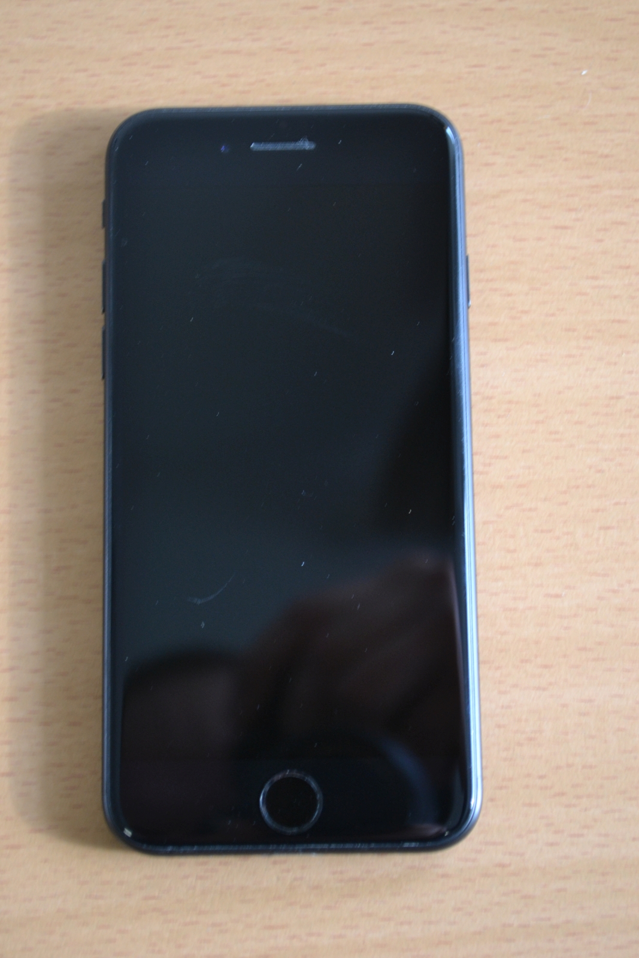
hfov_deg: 18.9
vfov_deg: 28.1
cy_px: 479
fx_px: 1916
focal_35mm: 72
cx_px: 320
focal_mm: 48
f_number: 5.3
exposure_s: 1/15
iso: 720
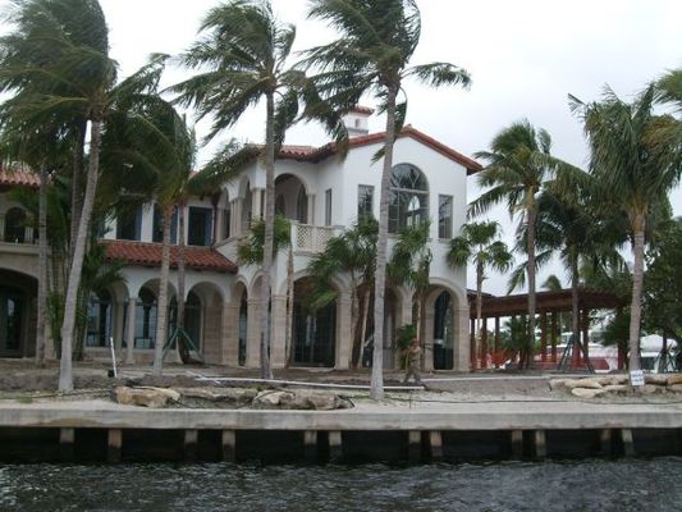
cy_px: 256
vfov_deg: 33.6
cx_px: 341
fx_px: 847
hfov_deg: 43.8
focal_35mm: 43
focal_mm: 7.2
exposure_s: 1/180
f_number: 3
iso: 80
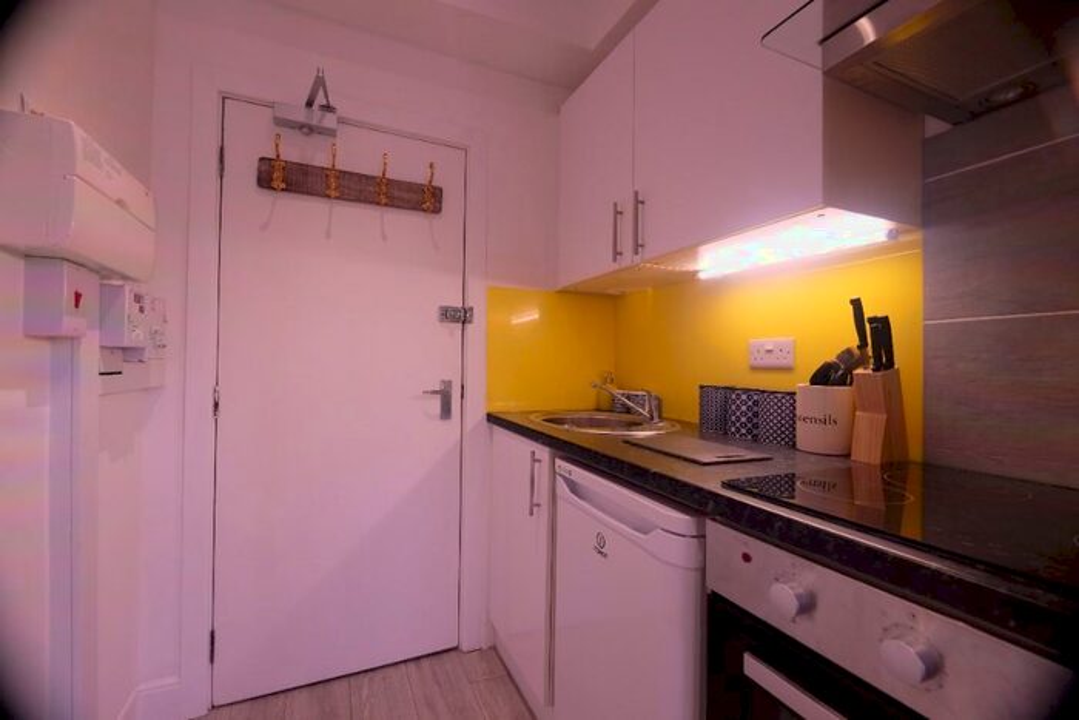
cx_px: 540
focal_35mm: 15
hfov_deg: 100.4
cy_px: 360
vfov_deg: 77.4
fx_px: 450
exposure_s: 1/45
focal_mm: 10
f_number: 4
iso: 800
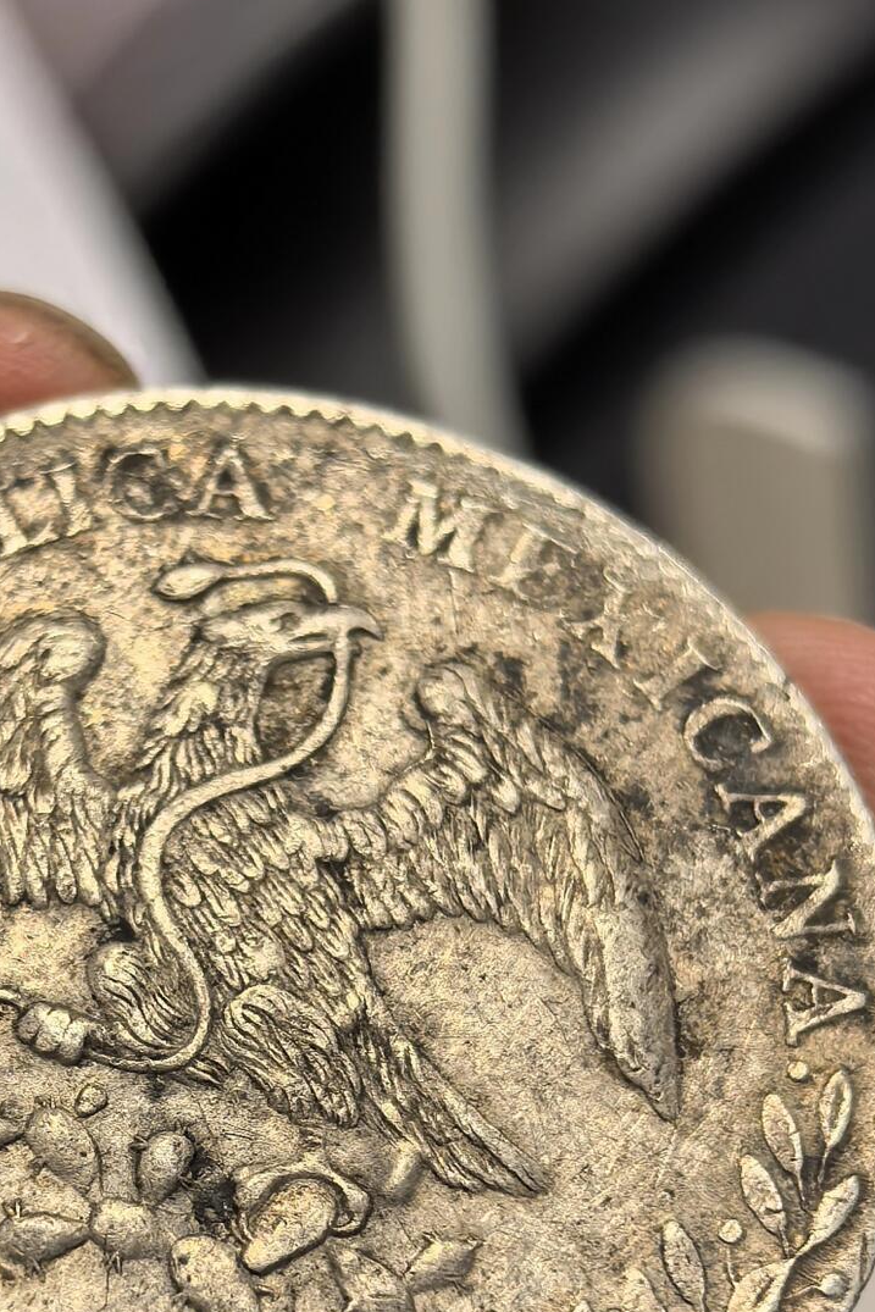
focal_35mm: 94
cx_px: 233
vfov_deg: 21.5
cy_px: 1020
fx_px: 3426
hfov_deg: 14.5
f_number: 2
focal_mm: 6.98
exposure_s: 1/100
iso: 160
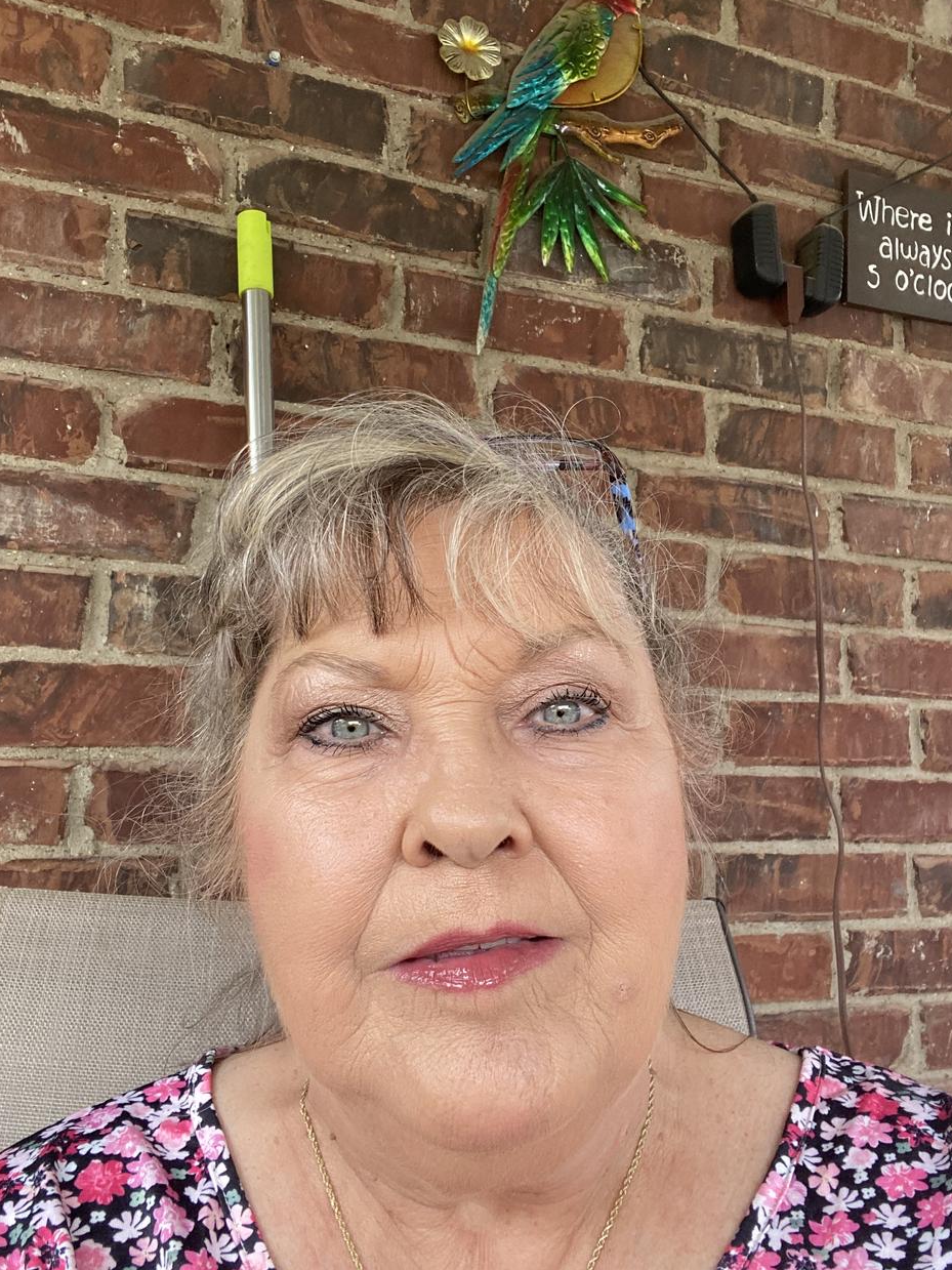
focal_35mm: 31
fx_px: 1137
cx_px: 488
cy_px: 615
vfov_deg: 58.3
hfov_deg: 45.4
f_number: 2.2
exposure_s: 1/122
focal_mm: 2.71
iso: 64
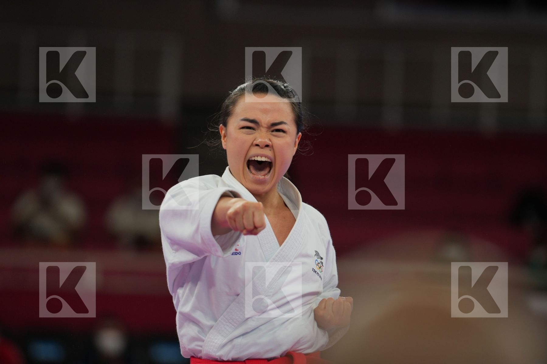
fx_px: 4558
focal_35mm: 300
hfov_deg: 6.9
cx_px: 274
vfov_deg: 4.6
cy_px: 182
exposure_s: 1/500
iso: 250
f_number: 2.8
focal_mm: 200
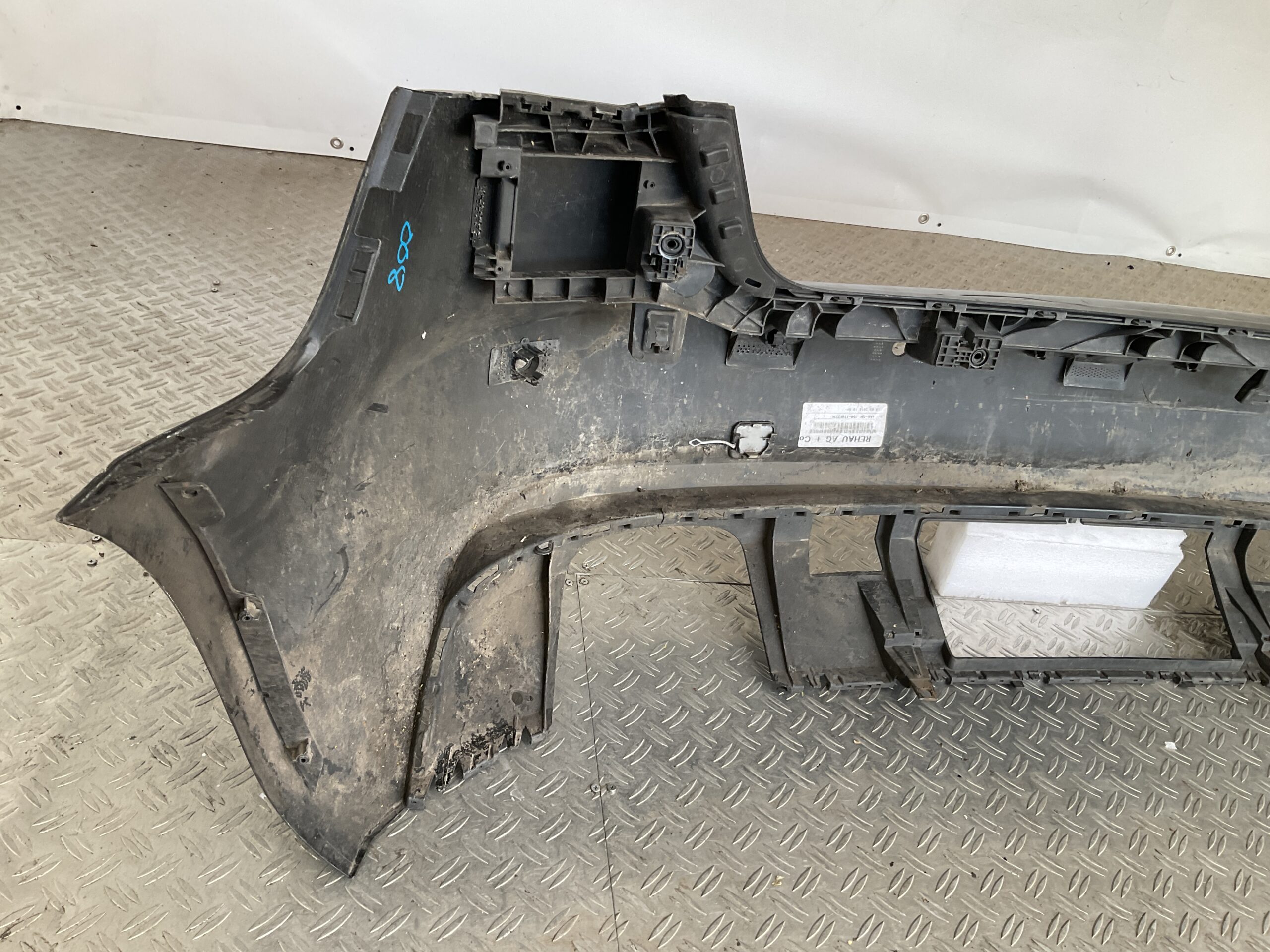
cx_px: 635
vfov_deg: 48.2
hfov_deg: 61.7
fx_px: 1064
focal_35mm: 29
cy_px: 476
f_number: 1.8
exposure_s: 1/120
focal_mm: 3
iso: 40
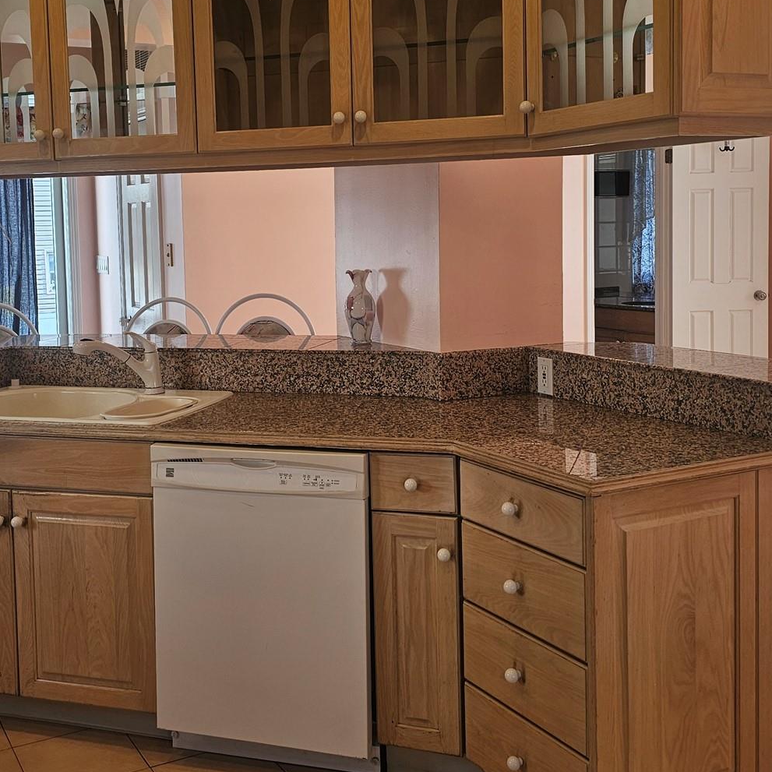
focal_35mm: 42
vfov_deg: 39.7
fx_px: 1060
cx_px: 336
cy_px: 275
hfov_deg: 40.0
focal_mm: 6.3
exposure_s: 1/120
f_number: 1.7
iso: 32
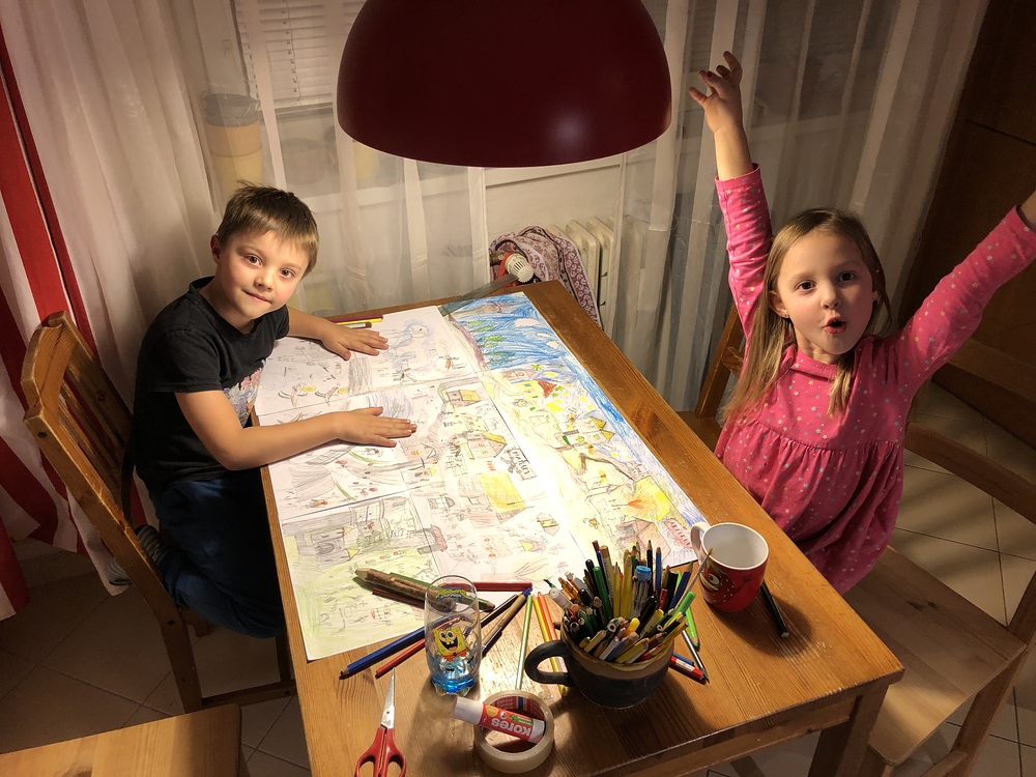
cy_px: 388
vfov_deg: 49.7
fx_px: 838
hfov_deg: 63.4
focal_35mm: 28
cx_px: 518
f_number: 1.8
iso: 40
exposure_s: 1/17
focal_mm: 3.99
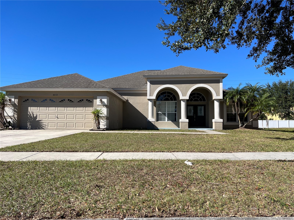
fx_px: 221
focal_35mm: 26
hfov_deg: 67.3
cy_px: 110
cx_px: 147
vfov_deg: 53.1
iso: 50
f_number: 1.5
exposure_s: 1/4274
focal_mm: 5.7
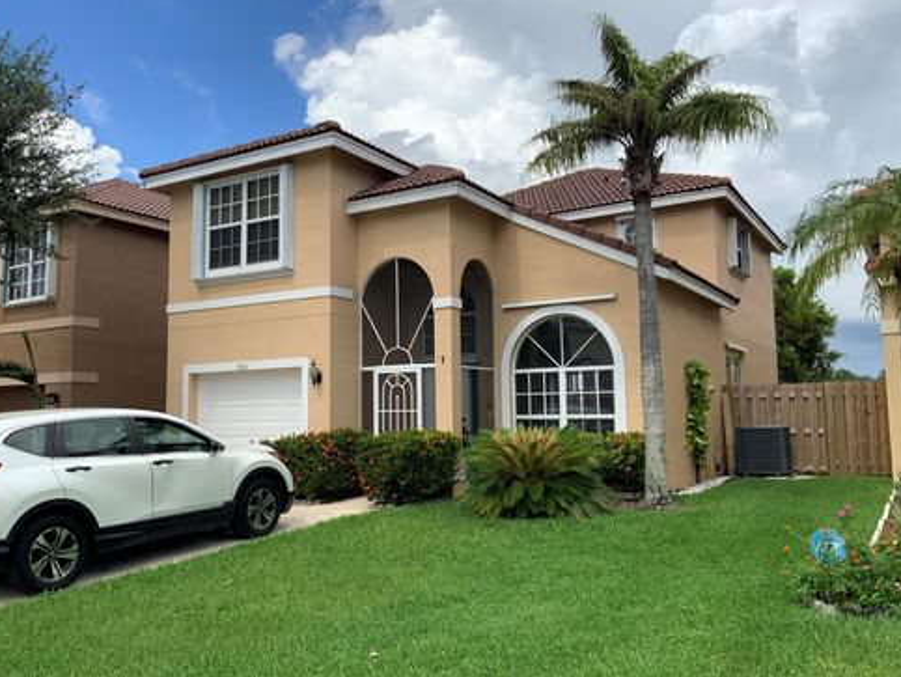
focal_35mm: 30
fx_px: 781
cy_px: 329
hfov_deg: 59.9
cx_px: 446
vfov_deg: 46.8
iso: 16
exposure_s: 1/2227
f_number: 1.8
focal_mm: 3
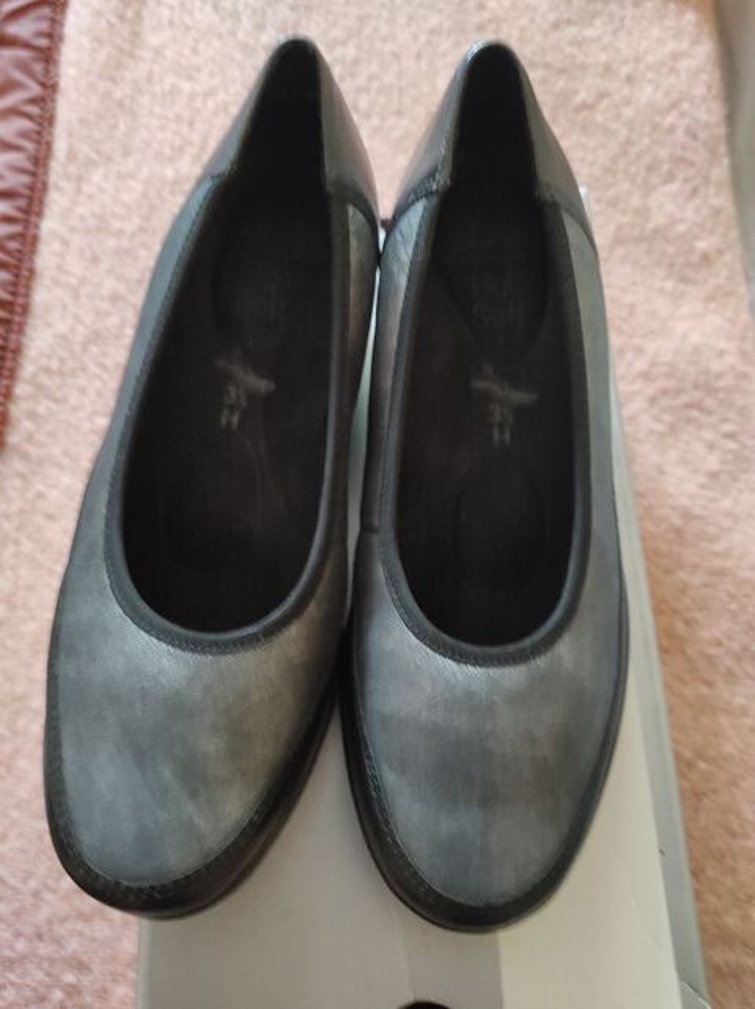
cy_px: 504
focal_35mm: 25
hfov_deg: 54.8
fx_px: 728
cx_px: 378
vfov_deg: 69.5
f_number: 1.89
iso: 1326
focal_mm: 5.43
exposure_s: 1/17
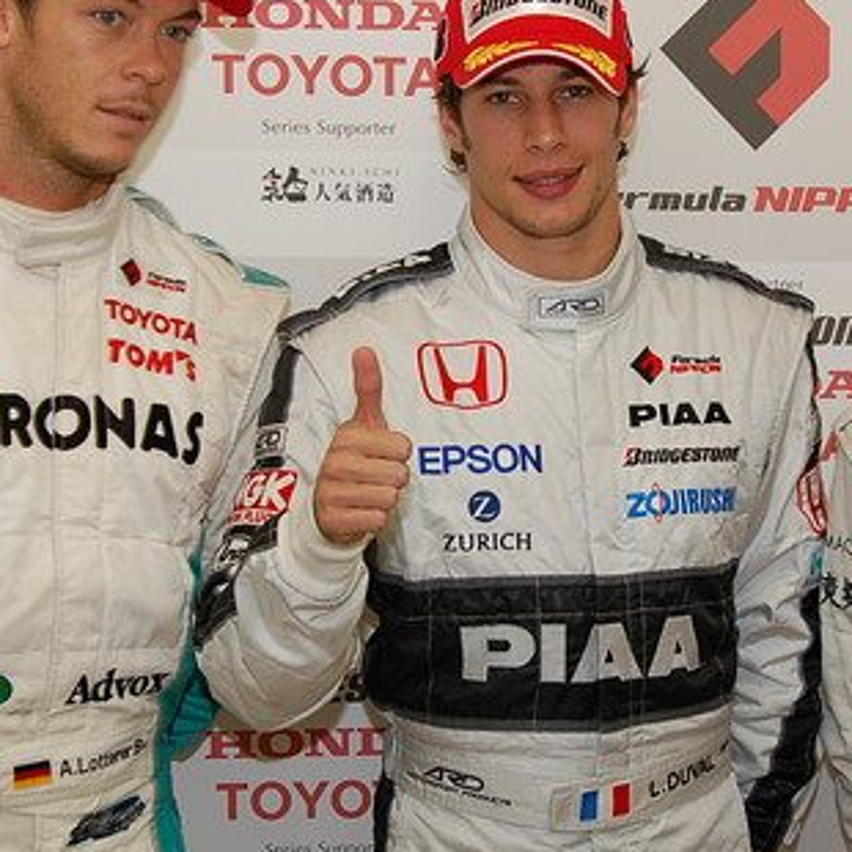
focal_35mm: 83
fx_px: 2311
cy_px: 440
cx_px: 569
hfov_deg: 20.8
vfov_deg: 20.9
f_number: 4
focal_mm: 28
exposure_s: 1/60
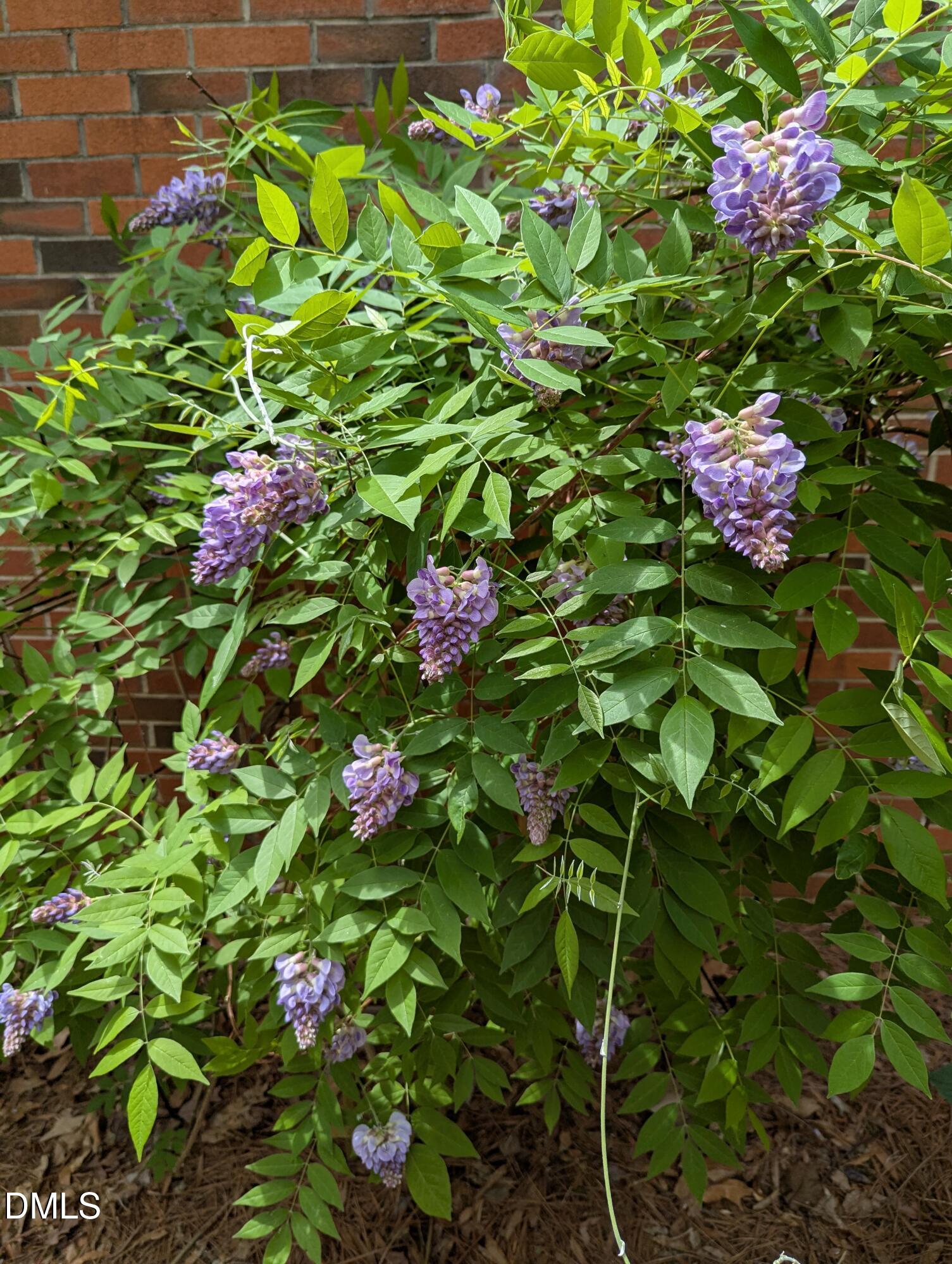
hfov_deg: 56.9
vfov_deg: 71.5
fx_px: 878
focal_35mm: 24
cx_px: 476
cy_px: 632
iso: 42
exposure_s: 1/612
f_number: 1.85
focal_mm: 6.81
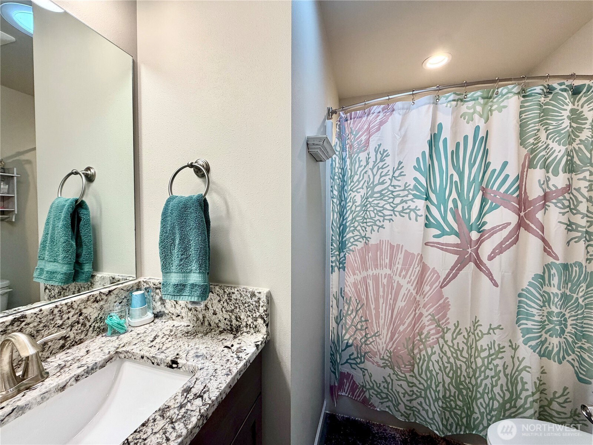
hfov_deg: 102.1
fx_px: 240
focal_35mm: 14
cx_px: 296
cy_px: 222
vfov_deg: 85.7
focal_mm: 2.22
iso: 160
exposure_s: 1/120
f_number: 2.2
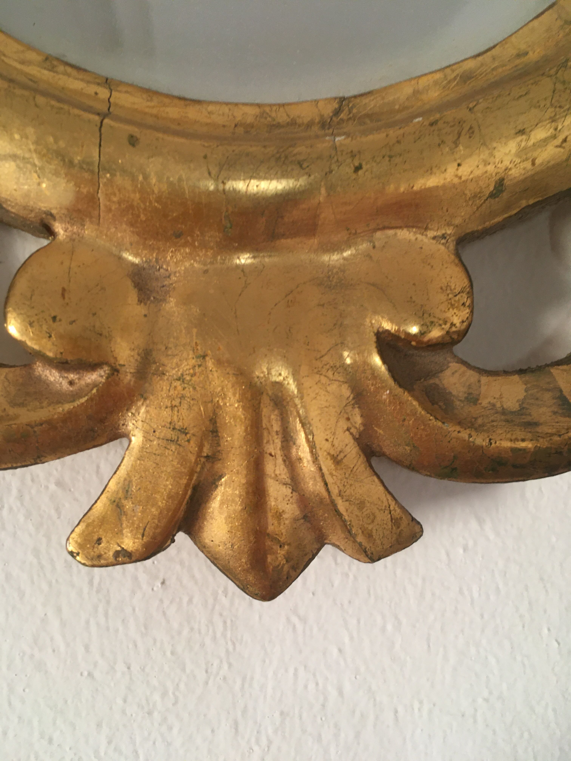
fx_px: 638
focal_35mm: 29
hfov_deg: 48.2
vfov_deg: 61.7
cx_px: 286
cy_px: 380
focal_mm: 4.15
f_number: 2.2
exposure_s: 1/33
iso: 125
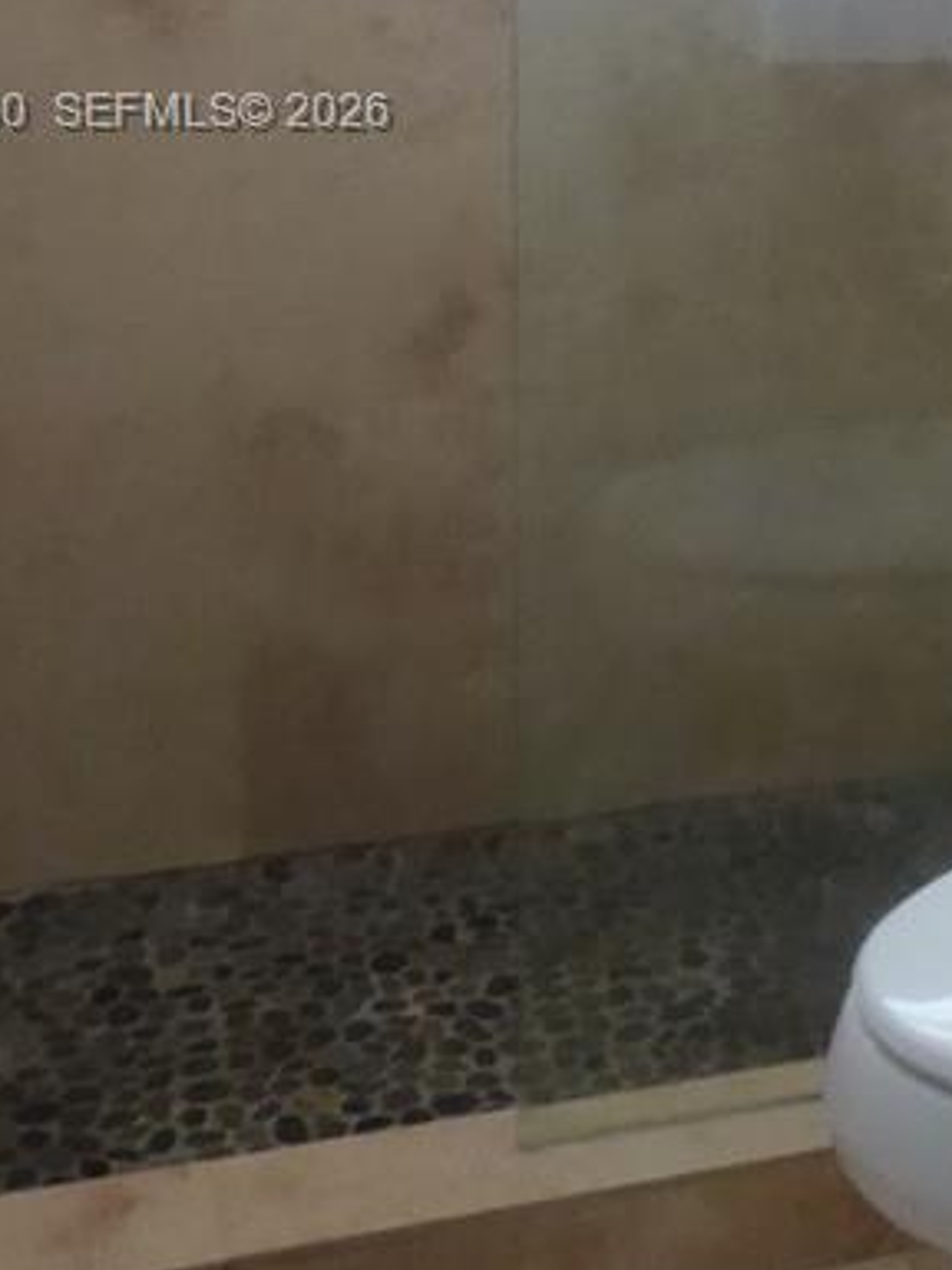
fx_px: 2750
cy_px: 116
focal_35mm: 75
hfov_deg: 18.2
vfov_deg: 25.2
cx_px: 1266
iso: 800
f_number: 5.6
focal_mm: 4.3
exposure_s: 1/4
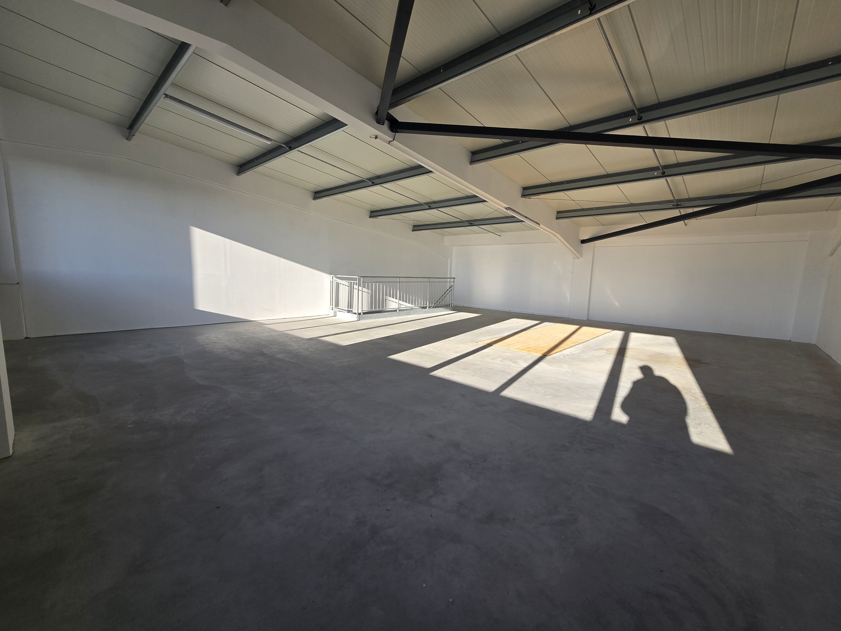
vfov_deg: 89.9
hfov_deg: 106.2
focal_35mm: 13
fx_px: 316
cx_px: 420
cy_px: 316
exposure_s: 1/526
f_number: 2.2
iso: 50
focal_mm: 2.2
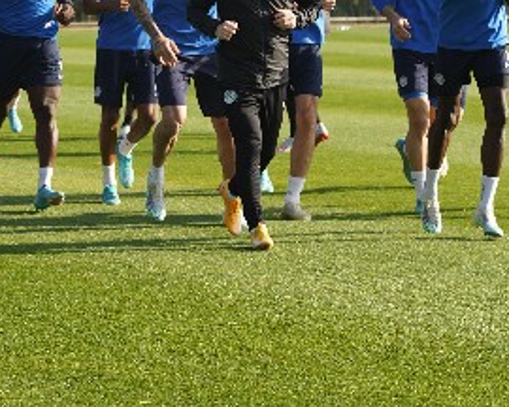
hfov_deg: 7.9
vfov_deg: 6.3
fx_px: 3691
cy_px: -1
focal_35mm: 245
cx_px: 155
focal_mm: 105
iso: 125
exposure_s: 1/250
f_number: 5.6
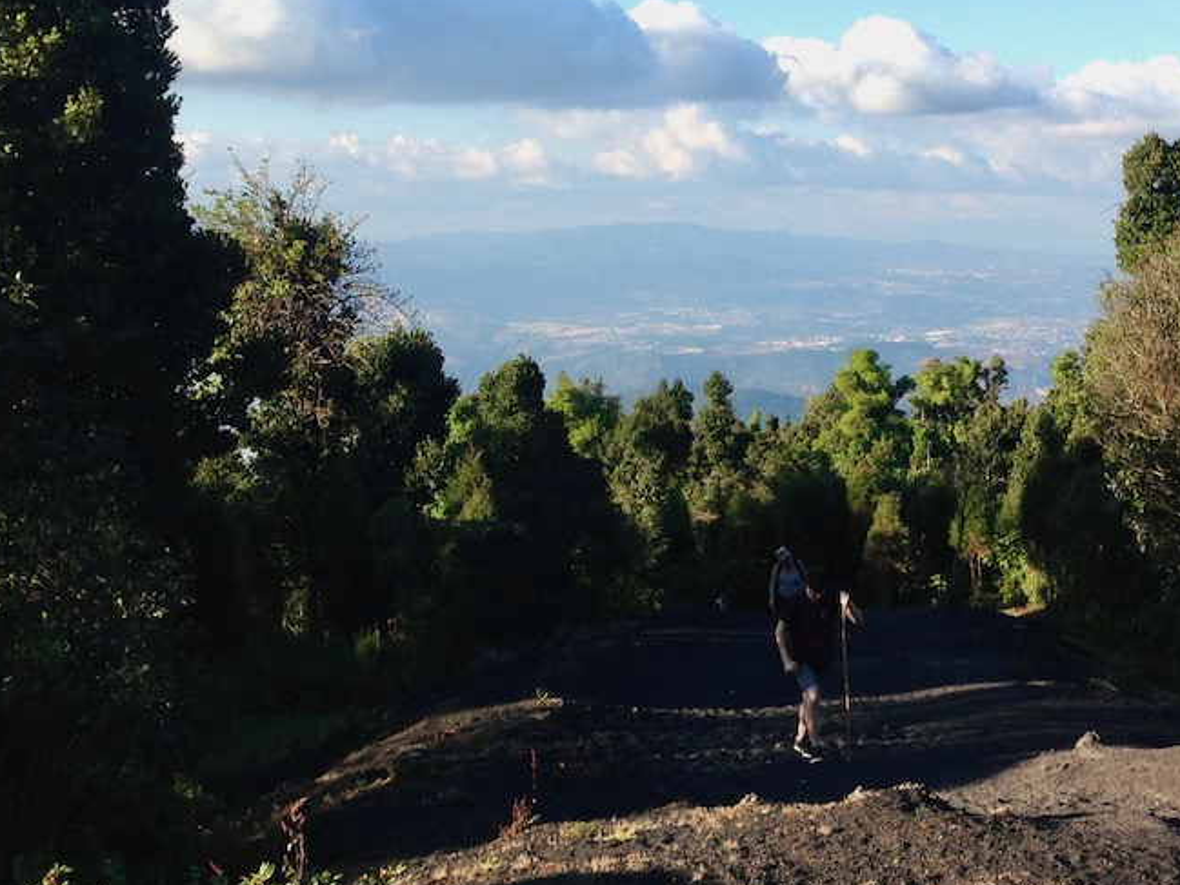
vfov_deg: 23.7
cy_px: 200
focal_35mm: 61
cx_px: 722
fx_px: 2080
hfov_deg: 31.6
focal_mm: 4.12
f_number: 2.4
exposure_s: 1/797
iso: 50
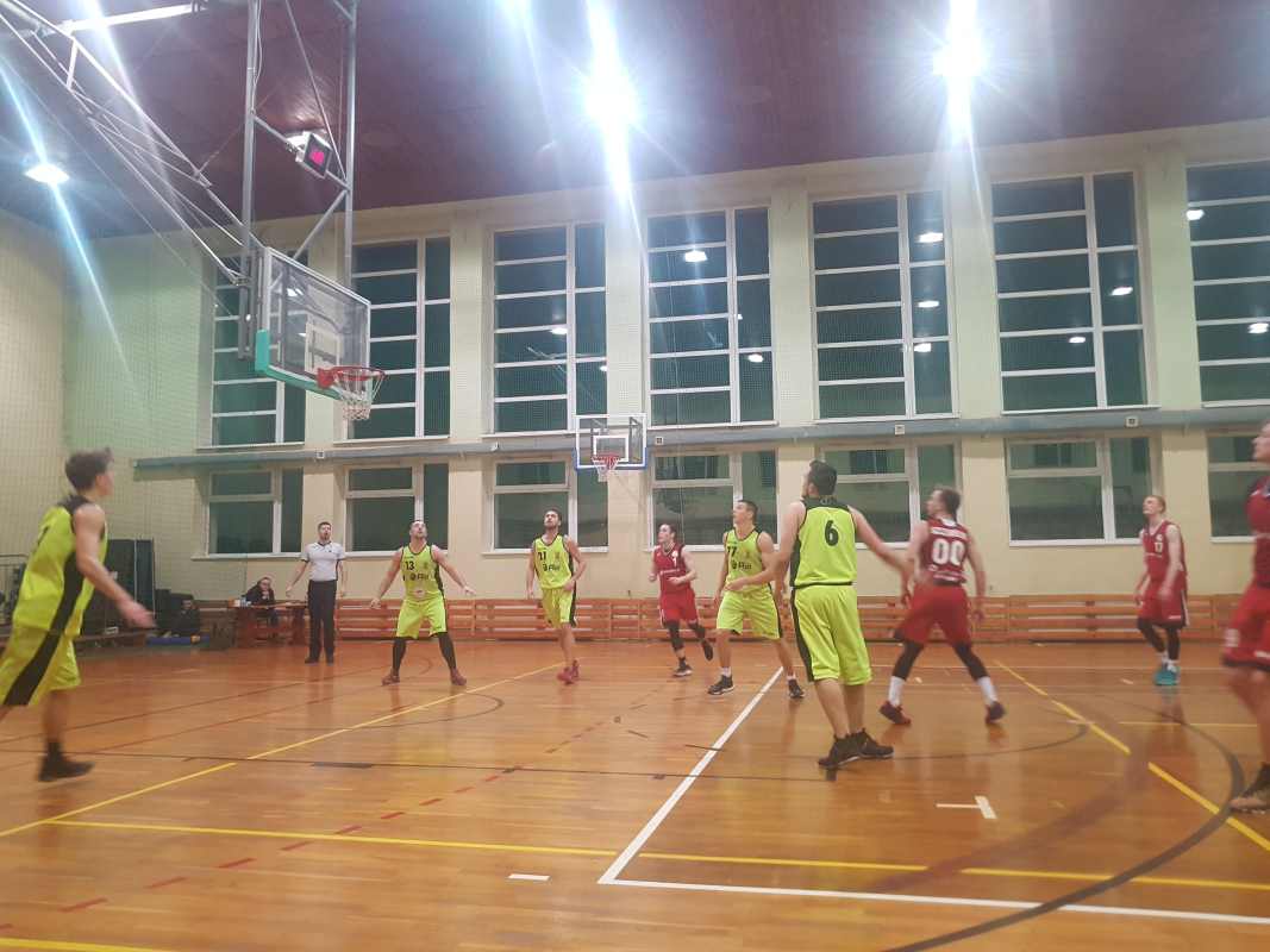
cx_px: 635
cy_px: 476
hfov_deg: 67.3
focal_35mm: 26
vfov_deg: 53.1
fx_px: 954
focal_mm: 4.2
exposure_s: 1/50
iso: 320
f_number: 1.7
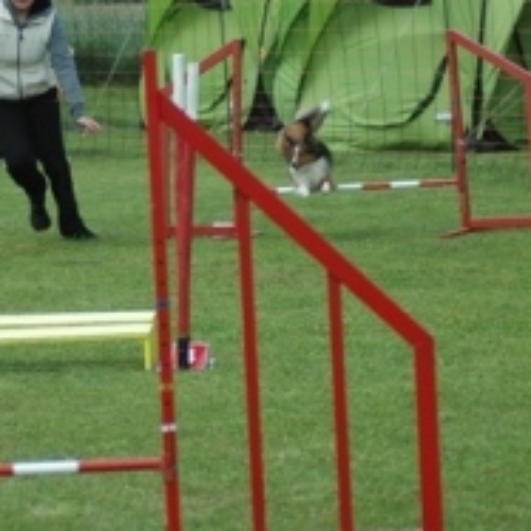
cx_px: 224
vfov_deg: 5.7
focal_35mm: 306
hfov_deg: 5.7
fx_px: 5311
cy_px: 233
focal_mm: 100
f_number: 4.2
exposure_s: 1/800
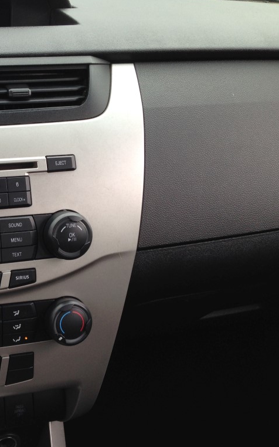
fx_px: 572
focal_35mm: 47
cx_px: -19
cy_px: 223
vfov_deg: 42.7
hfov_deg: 25.6
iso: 50
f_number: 2.4
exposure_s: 1/133
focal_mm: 4.12
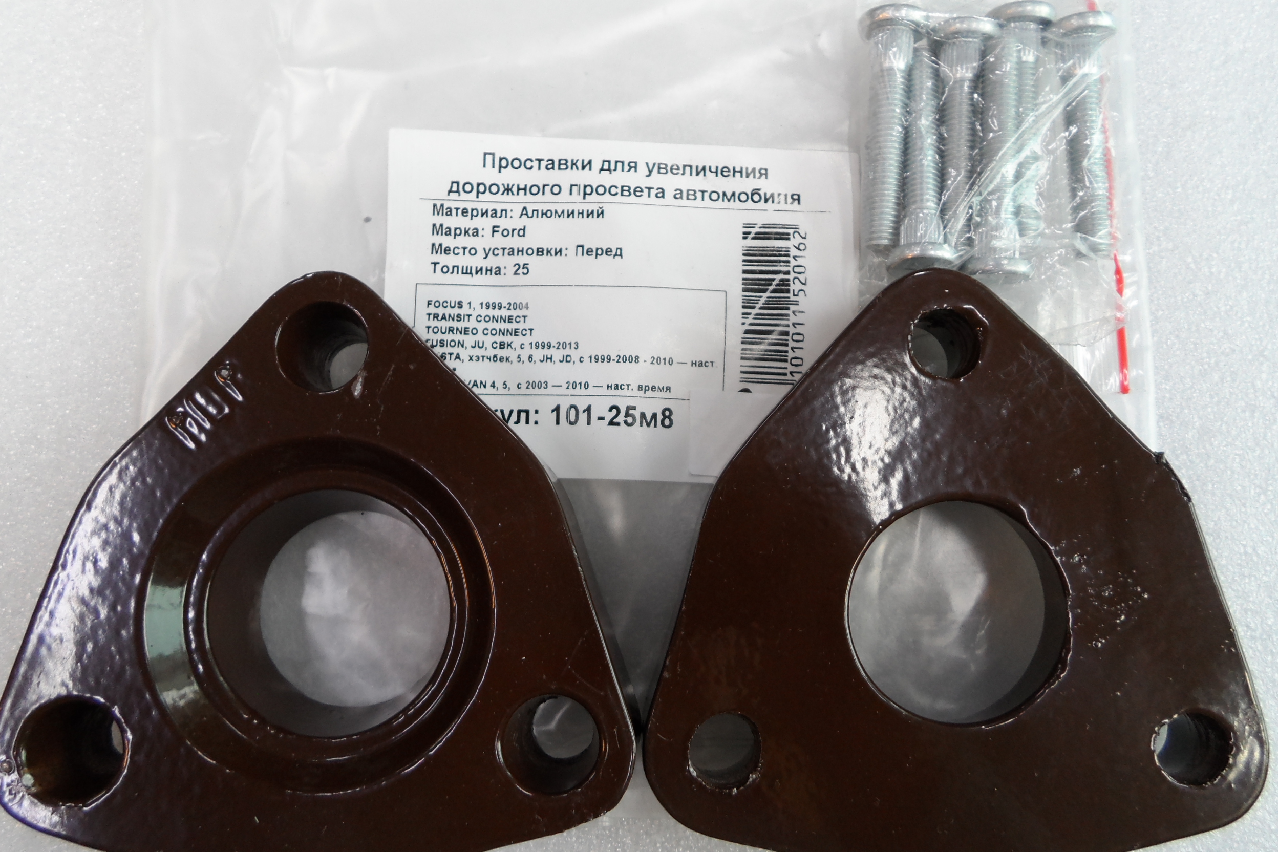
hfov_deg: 67.4
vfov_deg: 47.9
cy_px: 420
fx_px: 958
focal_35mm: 27
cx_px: 634
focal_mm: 4.5
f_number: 2.5
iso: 100
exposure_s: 1/30
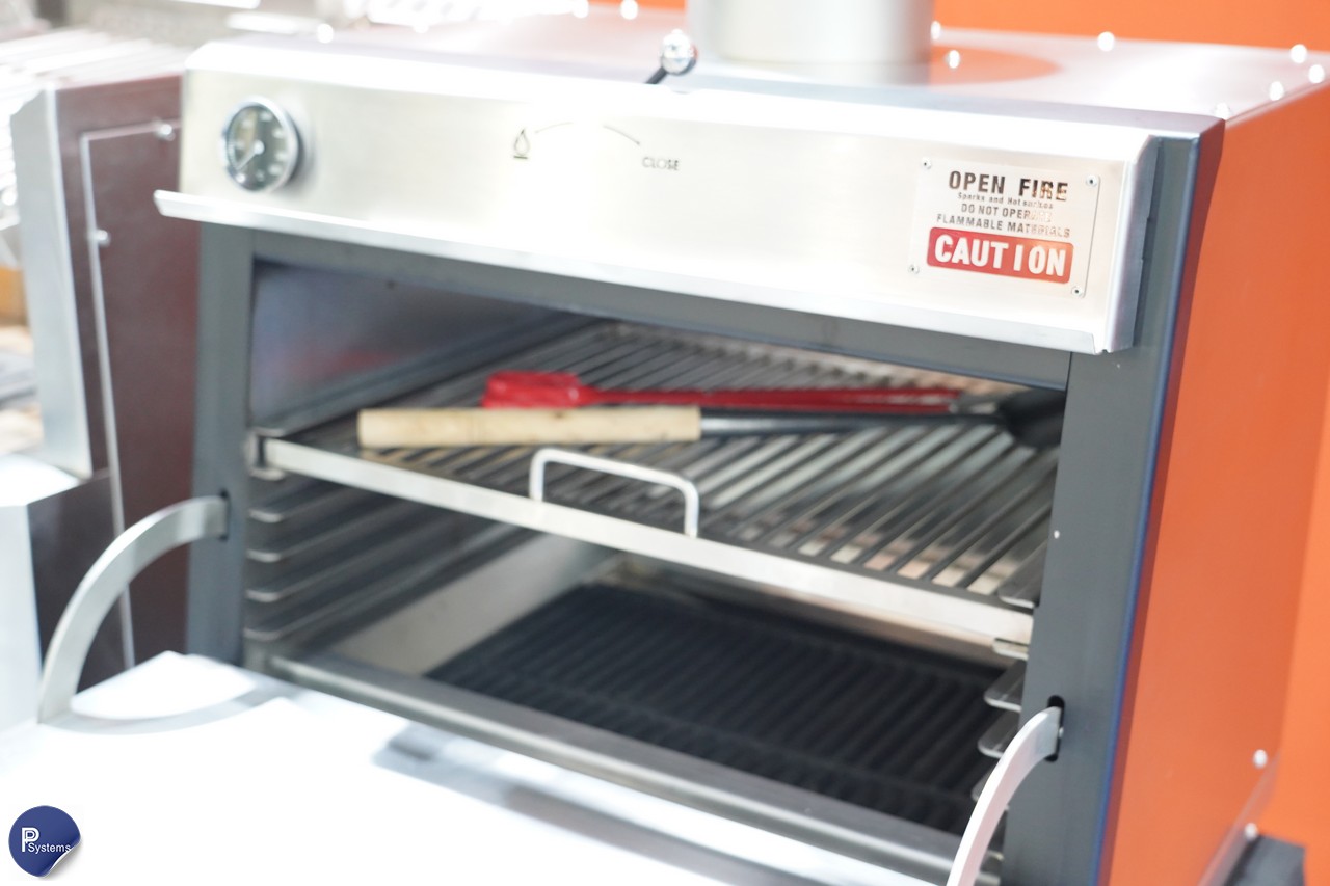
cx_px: 665
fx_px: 1699
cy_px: 443
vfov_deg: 29.2
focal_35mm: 46
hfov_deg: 42.7
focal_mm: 46
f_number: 4
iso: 4000
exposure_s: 1/50
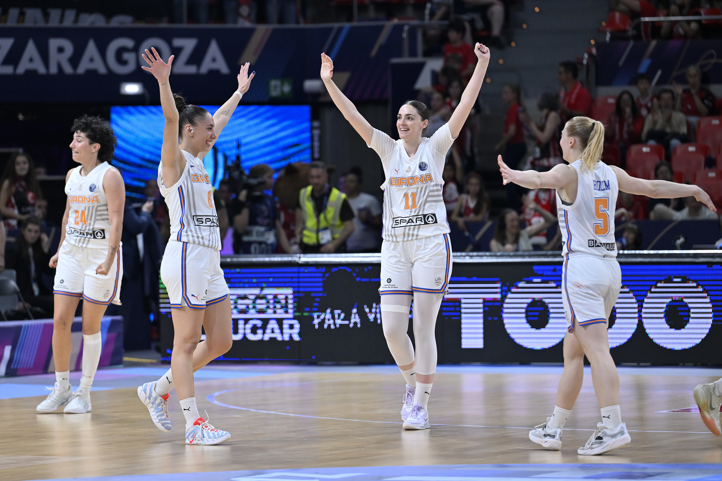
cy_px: 240
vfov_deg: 7.6
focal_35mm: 180
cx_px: 361
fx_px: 3610
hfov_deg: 11.4
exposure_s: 1/2000
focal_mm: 180
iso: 2500
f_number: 3.5
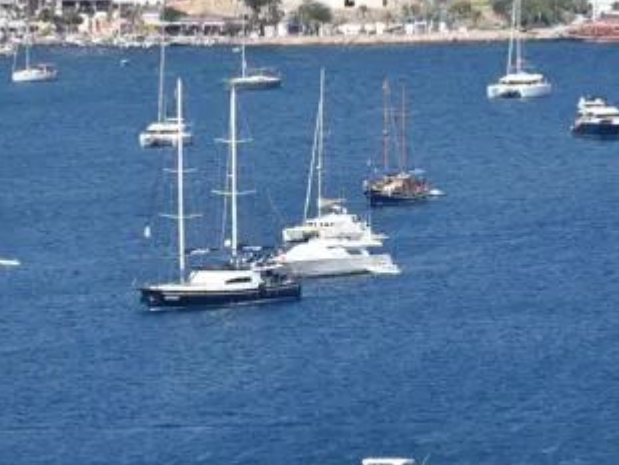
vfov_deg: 2.6
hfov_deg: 3.4
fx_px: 10304
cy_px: 243
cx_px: 270
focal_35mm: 576
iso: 400
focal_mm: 140
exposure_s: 1/2500
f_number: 6.3
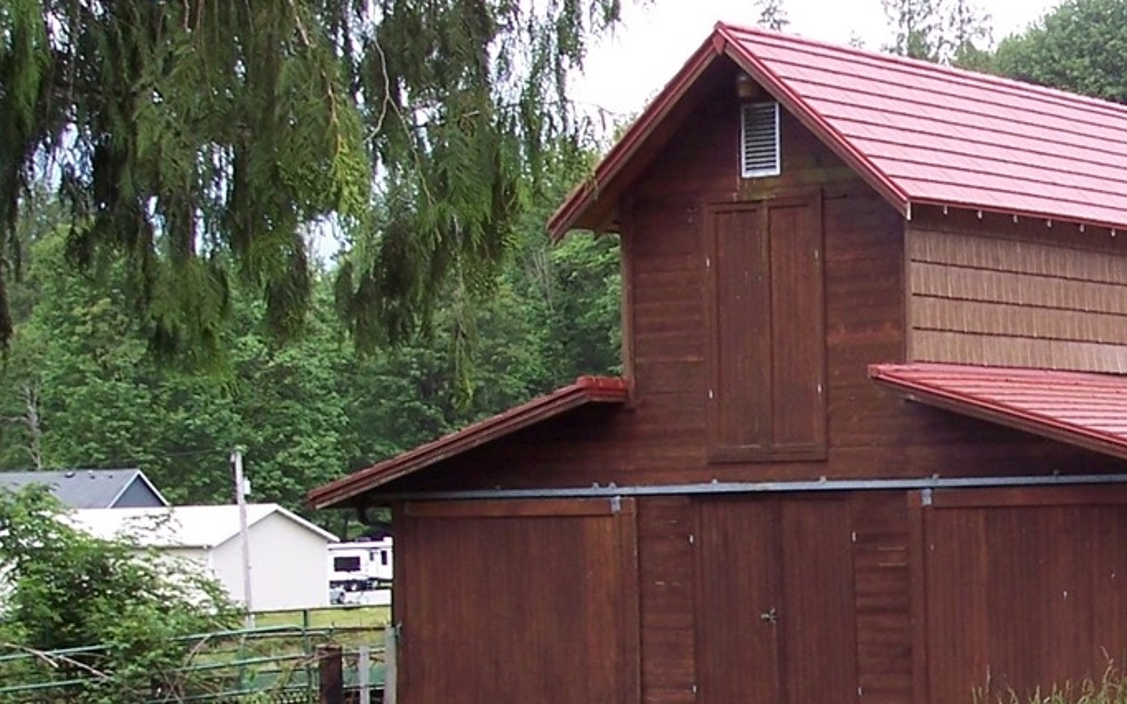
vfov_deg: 13.4
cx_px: 1253
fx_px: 2979
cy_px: 580
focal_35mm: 97
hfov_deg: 20.4
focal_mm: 8
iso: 100
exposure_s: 1/125
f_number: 3.4
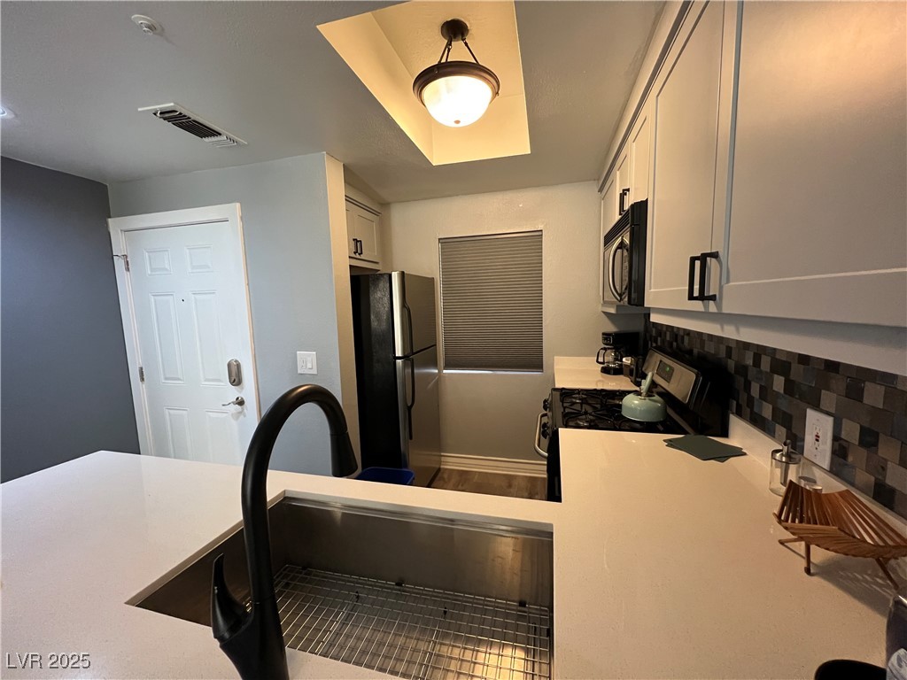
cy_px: 340
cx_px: 454
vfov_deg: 89.9
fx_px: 341
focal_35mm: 13
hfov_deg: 106.2
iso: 640
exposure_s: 1/60
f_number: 1.8
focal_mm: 1.57
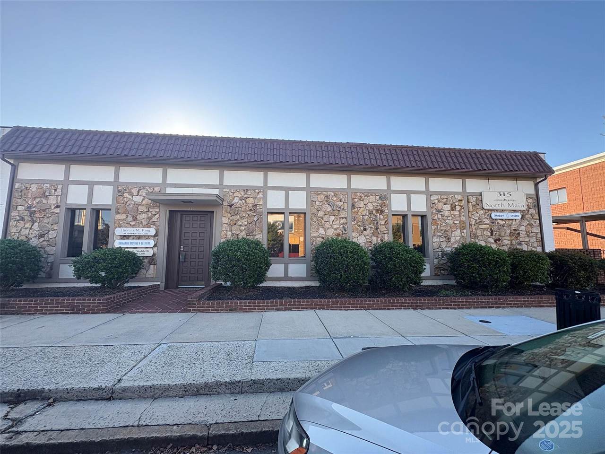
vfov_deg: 85.7
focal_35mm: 14
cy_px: 227
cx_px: 302
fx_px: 245
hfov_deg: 102.1
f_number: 2.2
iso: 64
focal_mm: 2.22
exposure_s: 1/344
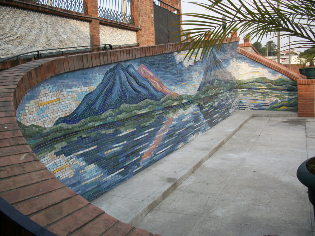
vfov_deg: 40.6
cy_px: 118
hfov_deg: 52.7
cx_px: 158
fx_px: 318
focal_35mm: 35
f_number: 3.1
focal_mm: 6.3
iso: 80
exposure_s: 1/400
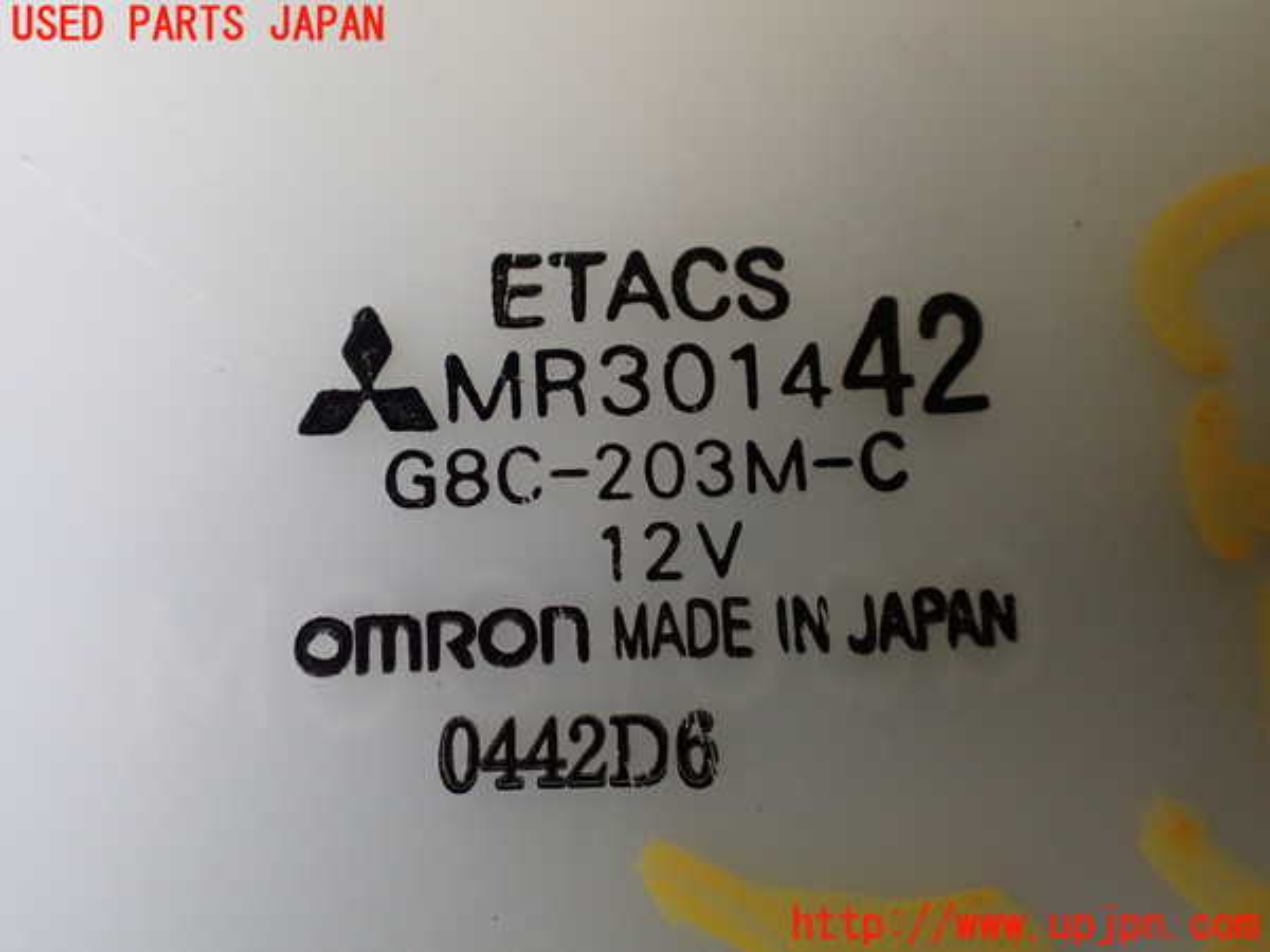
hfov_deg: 60.0
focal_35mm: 30
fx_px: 1101
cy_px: 476
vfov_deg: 46.8
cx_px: 635
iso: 640
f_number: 2.3
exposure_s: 1/125
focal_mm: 5.4
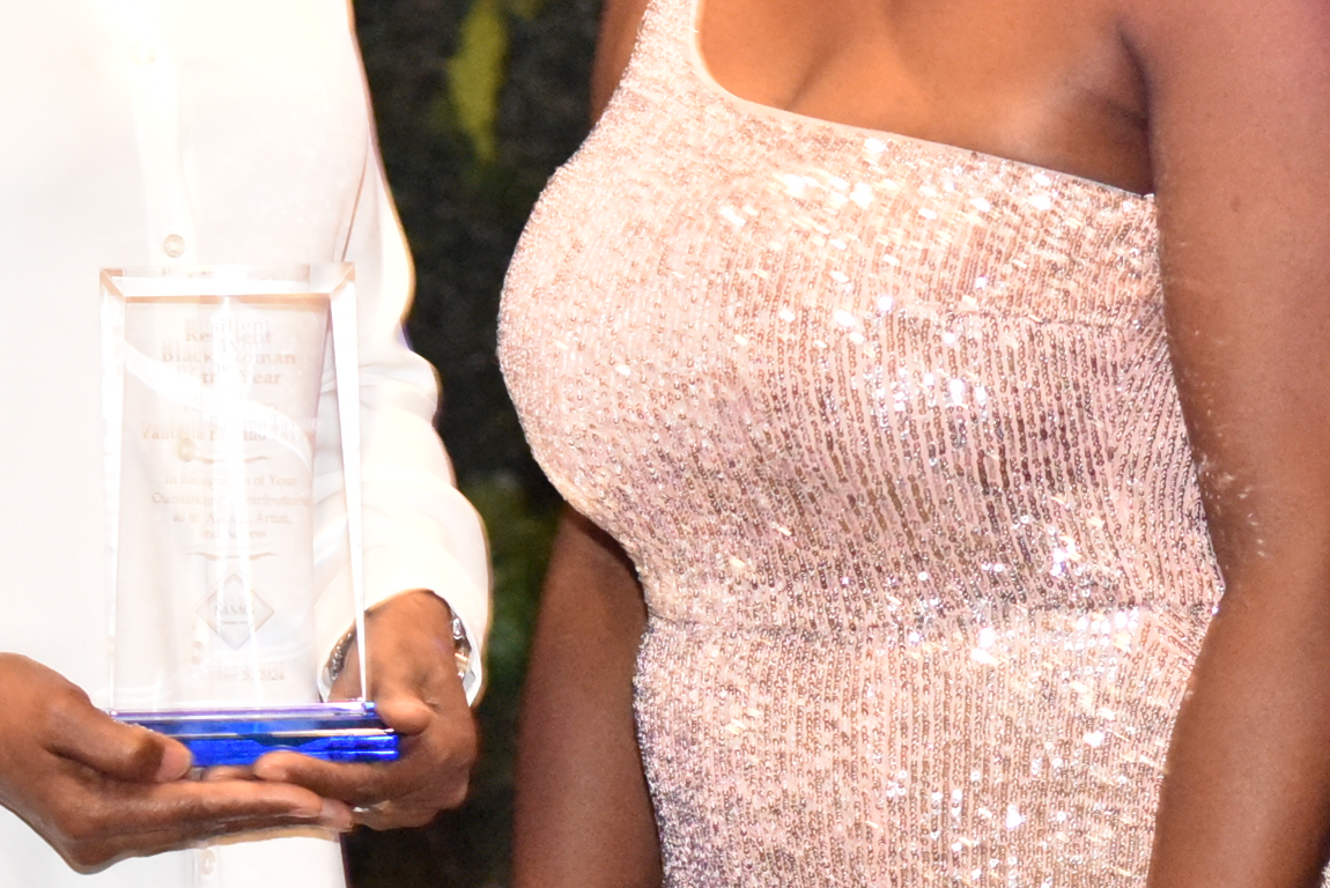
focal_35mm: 224
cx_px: 356
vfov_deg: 6.1
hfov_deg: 9.2
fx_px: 8279
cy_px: -168
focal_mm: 70
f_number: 4
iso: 12800
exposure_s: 1/100
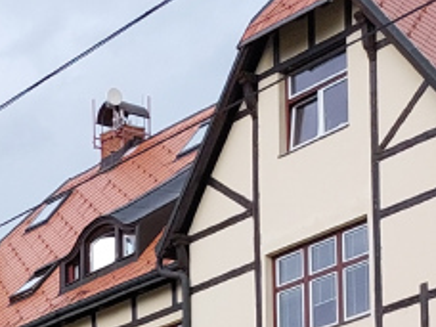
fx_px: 1726
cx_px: -453
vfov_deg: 9.7
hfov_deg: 12.5
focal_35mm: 137
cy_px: 745
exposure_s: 1/460
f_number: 1.8
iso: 25
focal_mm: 5.23
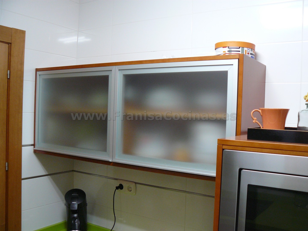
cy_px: 116
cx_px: 154
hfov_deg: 51.4
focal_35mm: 36
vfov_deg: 39.7
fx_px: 320
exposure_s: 1/13
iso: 200
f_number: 2.8
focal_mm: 6
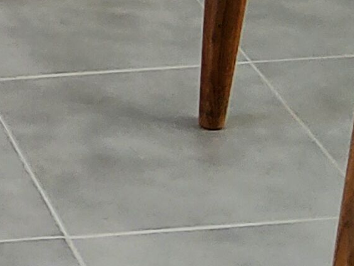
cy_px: -97
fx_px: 1902
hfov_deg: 9.7
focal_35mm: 186
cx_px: -405
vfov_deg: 7.9
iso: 125
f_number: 2
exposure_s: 1/120
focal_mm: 3.08
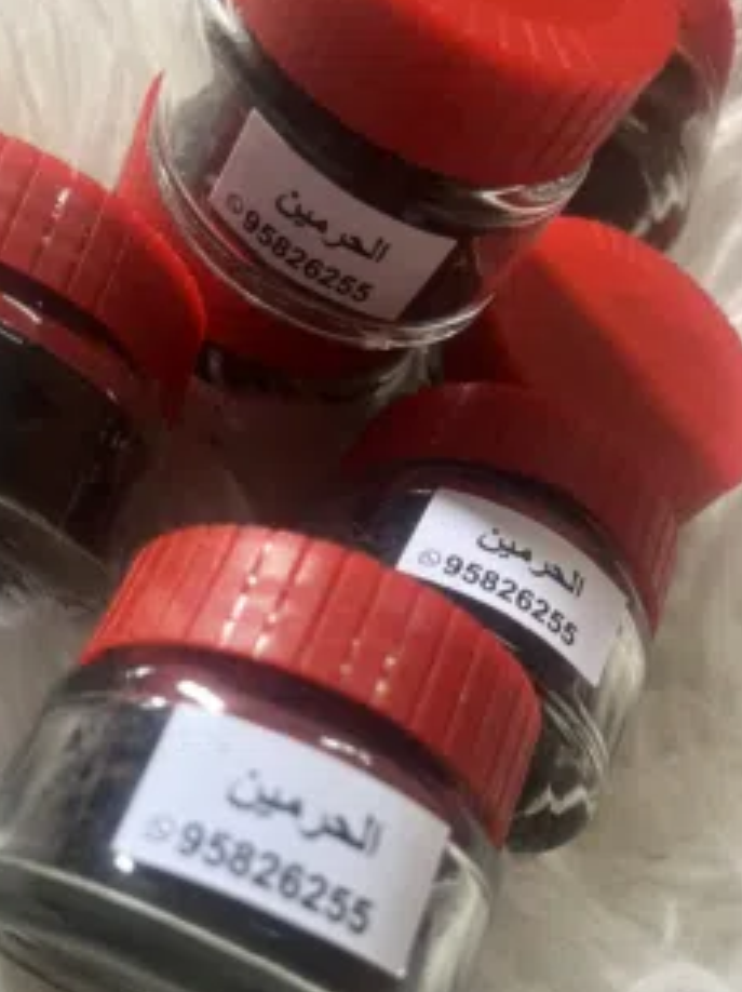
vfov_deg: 53.2
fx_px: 973
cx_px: 282
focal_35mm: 34
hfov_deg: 41.5
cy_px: 639
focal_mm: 5.1
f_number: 1.6
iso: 200
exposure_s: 1/60
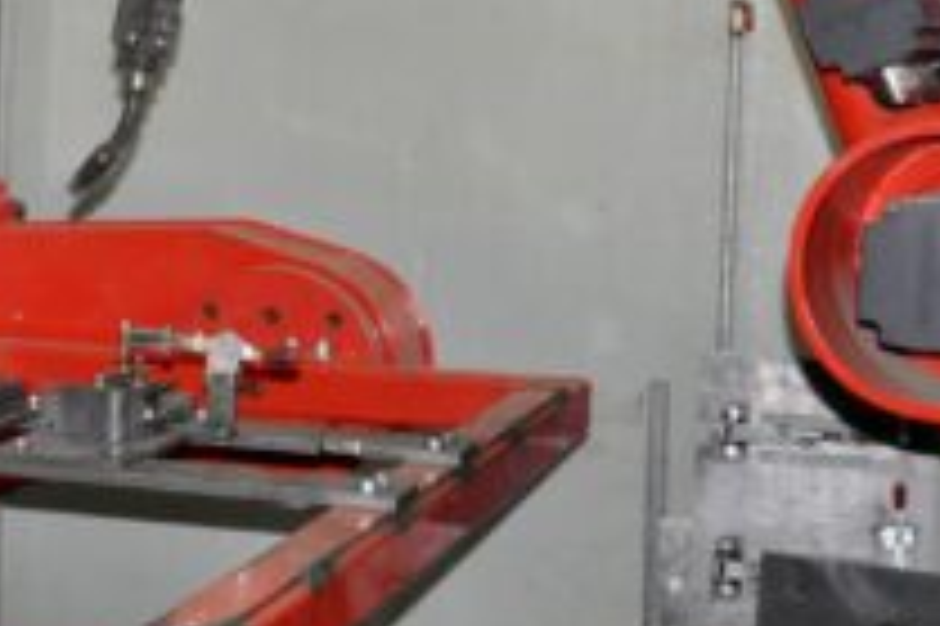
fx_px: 2531
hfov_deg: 20.8
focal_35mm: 97
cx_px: 171
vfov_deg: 14.1
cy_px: 200
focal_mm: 30
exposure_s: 1/60
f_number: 4.2
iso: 800
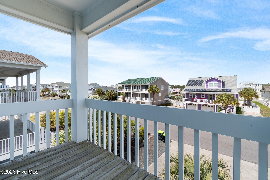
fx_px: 112
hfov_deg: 100.4
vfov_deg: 77.3
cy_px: 90
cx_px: 135
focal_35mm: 15
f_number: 6.3
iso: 100
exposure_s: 1/160
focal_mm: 10
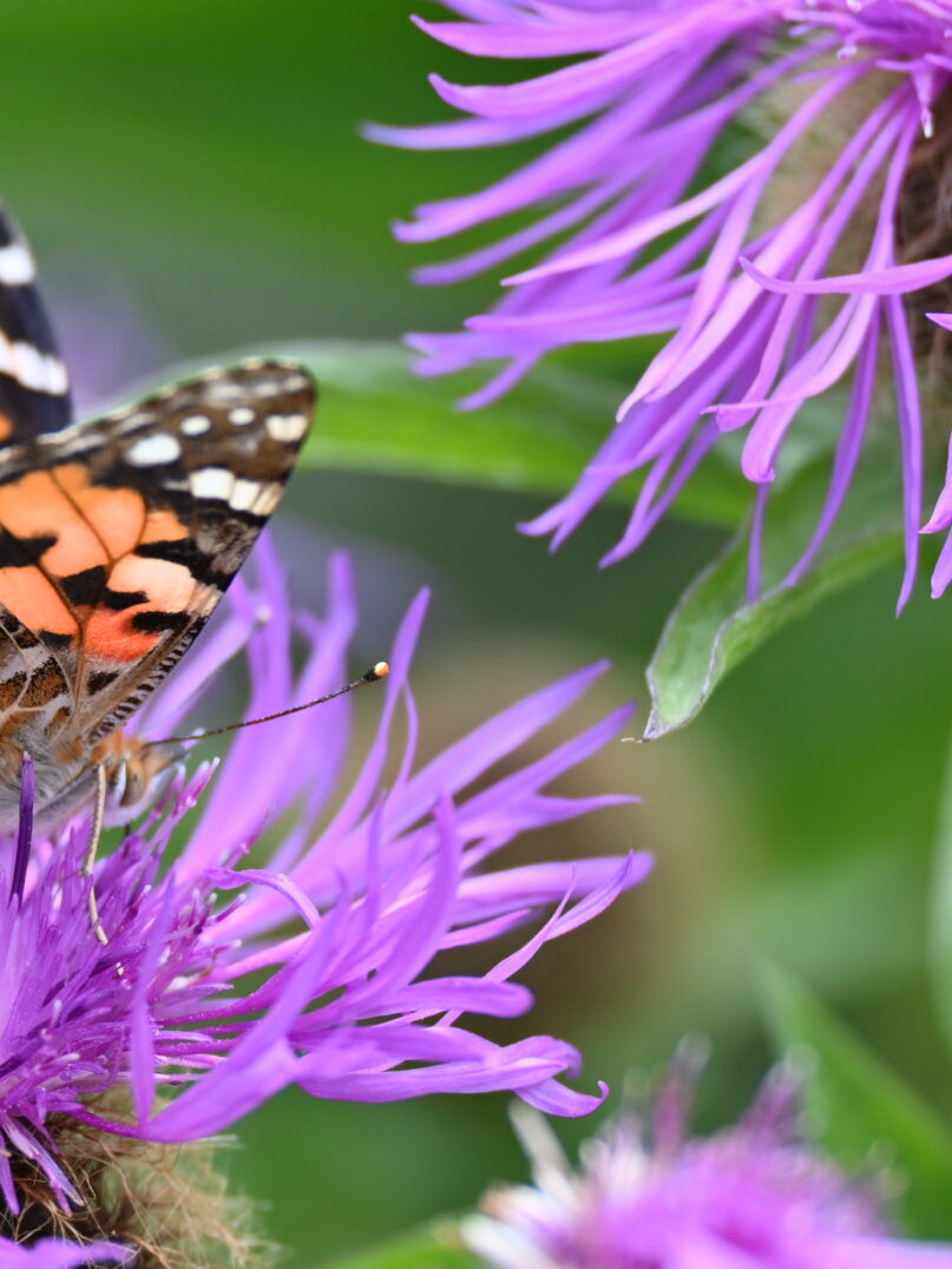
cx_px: 557
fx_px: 24568
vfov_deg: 3.0
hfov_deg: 2.2
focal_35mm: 670
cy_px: 757
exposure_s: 1/250
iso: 200
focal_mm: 250
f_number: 6.3
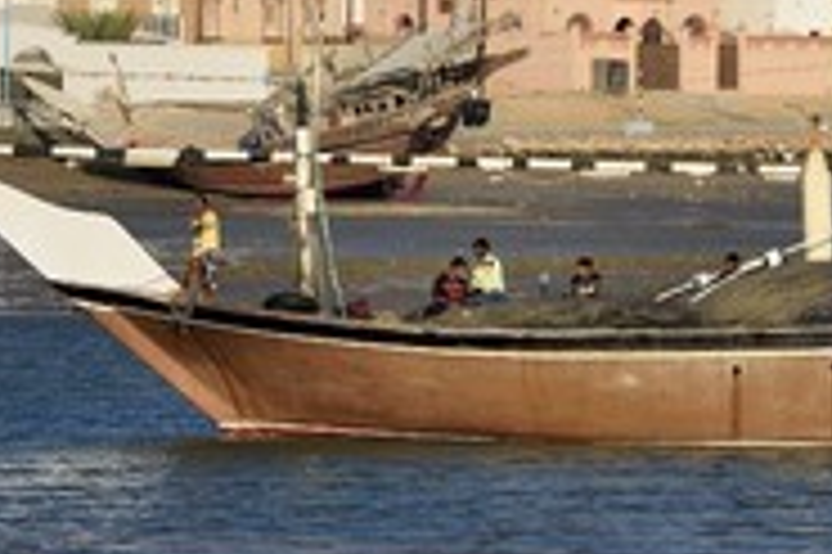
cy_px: 212
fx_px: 8405
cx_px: 749
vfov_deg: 3.8
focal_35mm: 364
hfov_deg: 5.7
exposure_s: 1/2000
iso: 200
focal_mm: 160
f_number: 4
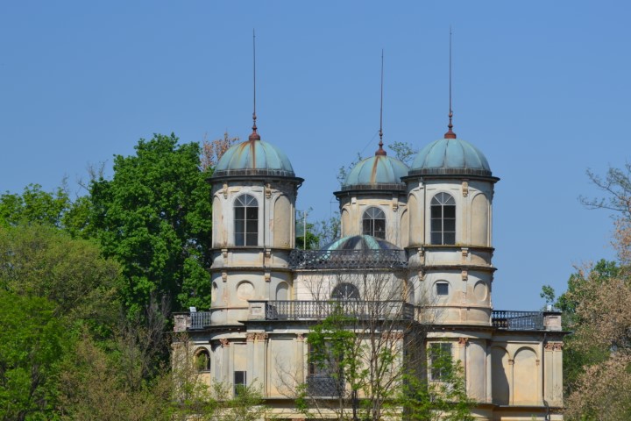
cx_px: 316
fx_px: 3549
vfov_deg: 6.8
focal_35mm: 202
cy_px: 210
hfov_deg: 10.2
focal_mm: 135
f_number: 7.1
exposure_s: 1/200
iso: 100
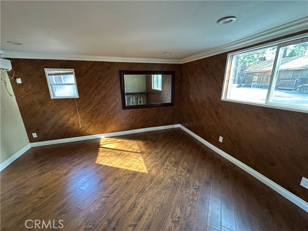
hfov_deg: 102.1
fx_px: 125
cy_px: 116
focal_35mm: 14
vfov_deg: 85.7
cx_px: 154
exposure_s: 1/60
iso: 1000
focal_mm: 2.22
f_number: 2.2
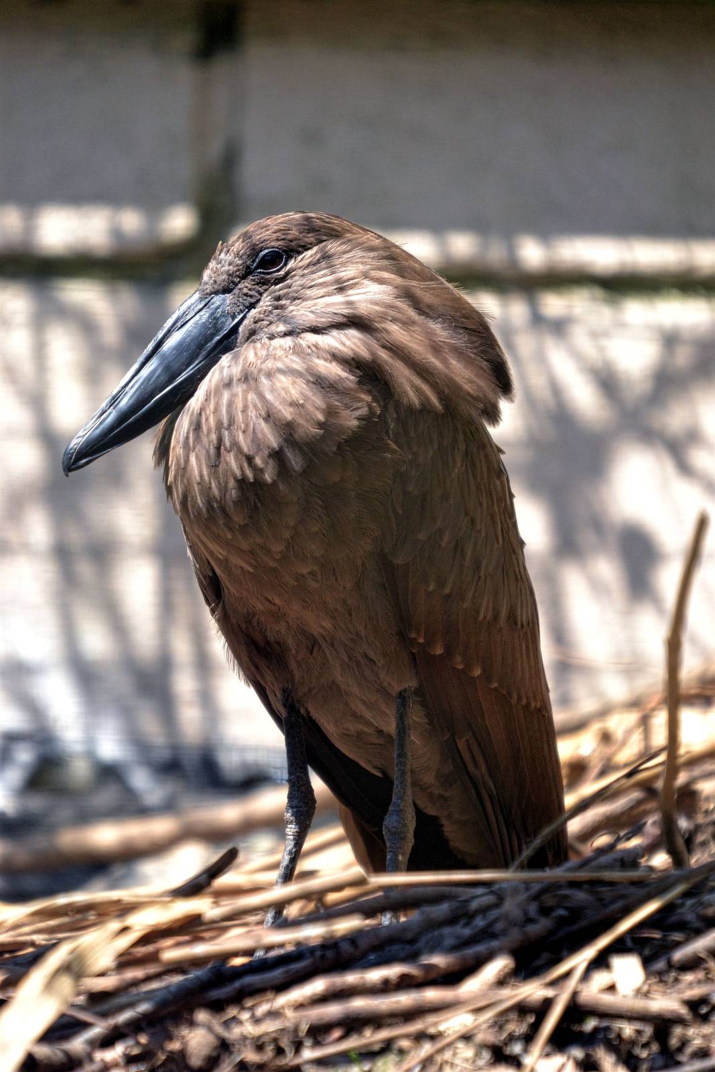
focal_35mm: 555
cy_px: 536
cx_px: 358
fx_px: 16530
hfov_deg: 2.5
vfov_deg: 3.7
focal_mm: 370
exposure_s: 1/500
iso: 500
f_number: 6.3
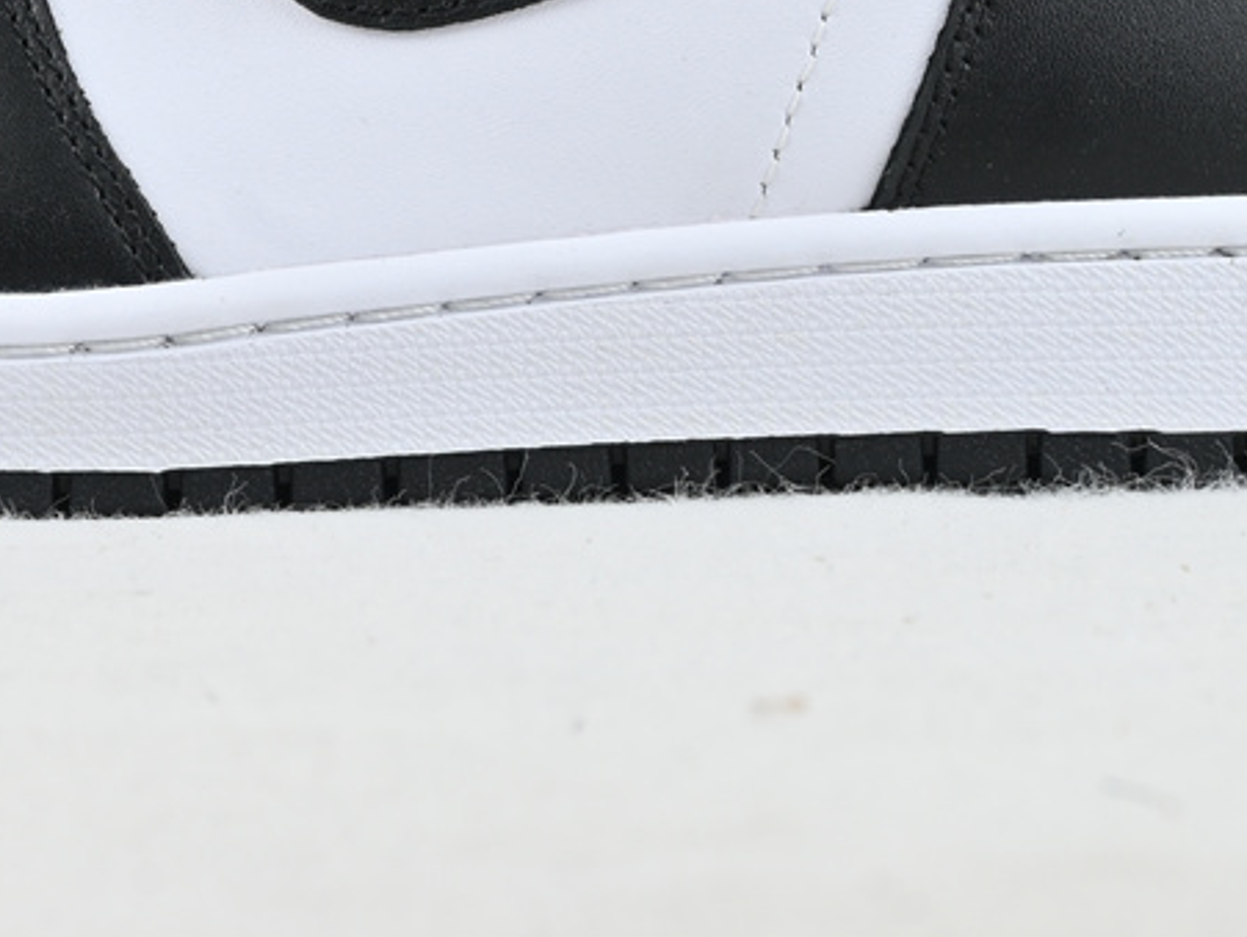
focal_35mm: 117
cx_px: 180
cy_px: -127
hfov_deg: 16.7
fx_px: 4215
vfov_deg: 12.4
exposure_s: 1/10
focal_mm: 30.5
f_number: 10
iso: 100
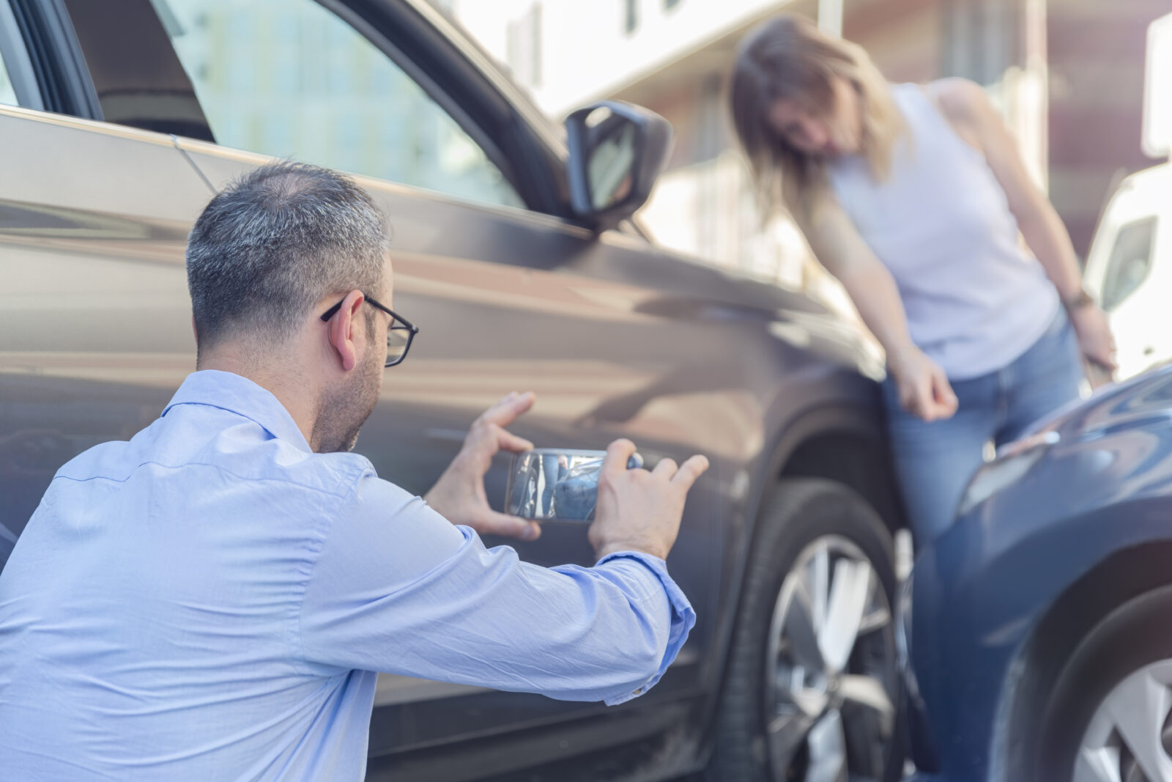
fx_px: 2279
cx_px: 586
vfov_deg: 19.5
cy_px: 391
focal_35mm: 70
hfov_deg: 28.8
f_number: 2.8
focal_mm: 70
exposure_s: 1/100
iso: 125
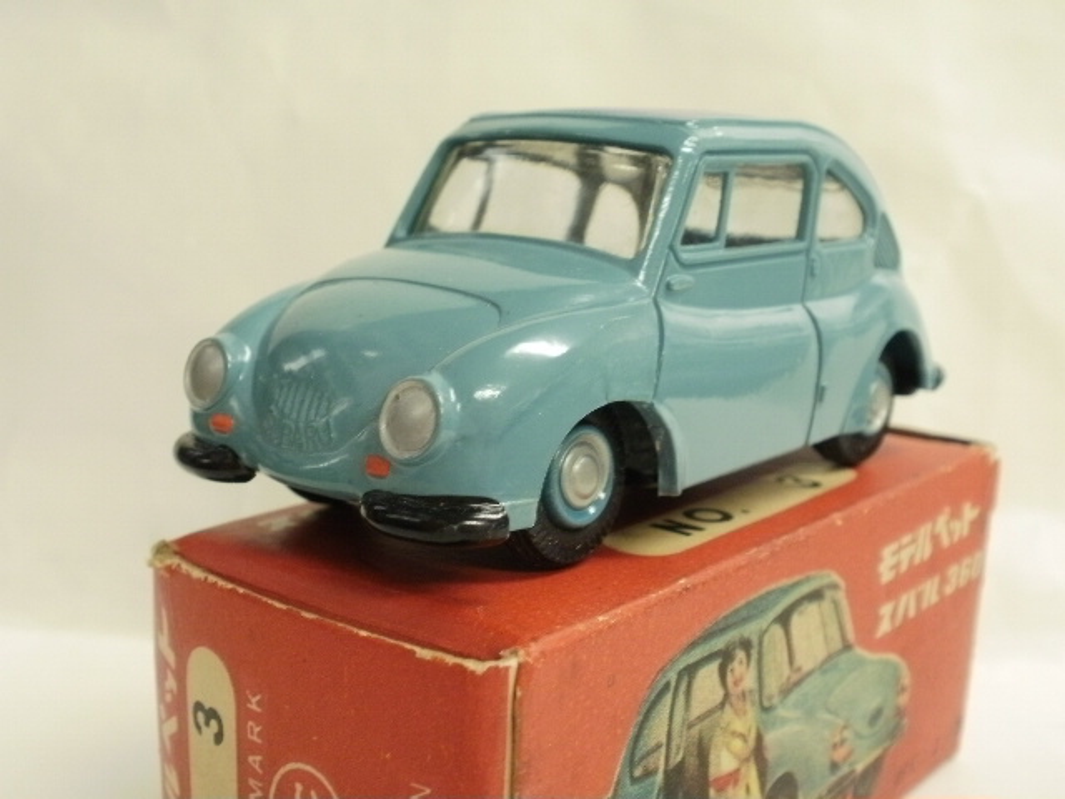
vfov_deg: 32.9
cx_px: 532
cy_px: 400
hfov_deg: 42.9
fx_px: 1354
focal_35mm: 44
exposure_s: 1/8
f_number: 4
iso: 125
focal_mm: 7.7
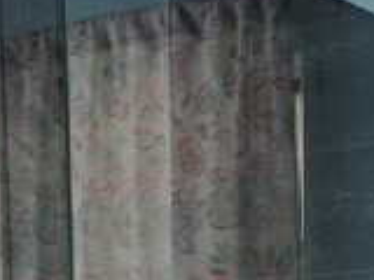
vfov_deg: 8.7
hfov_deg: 13.1
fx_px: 1588
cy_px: 768
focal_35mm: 147
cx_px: 425
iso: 800
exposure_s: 1/120
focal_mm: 6.3
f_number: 1.7
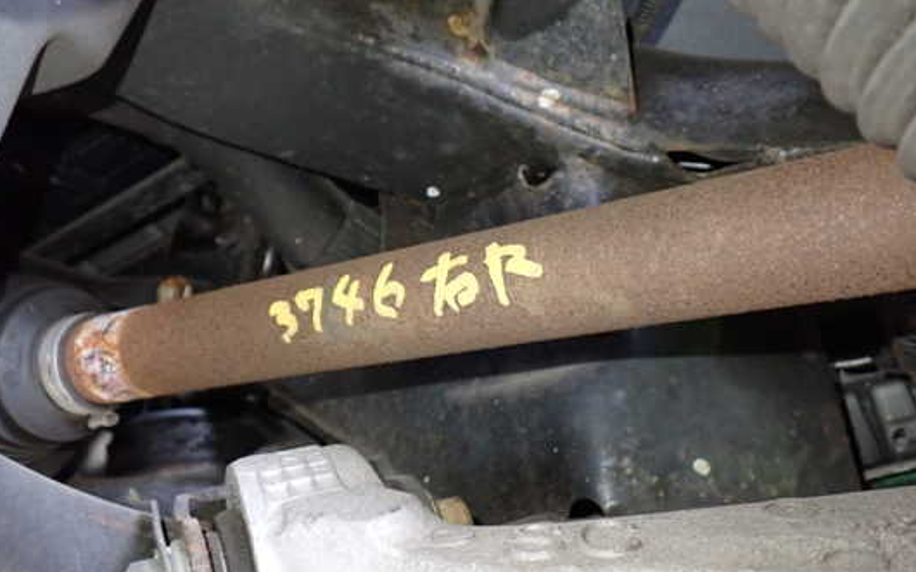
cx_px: 427
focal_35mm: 36
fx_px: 899
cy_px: 304
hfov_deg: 54.0
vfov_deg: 35.3
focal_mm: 5.4
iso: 800
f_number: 2.3
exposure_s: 1/25
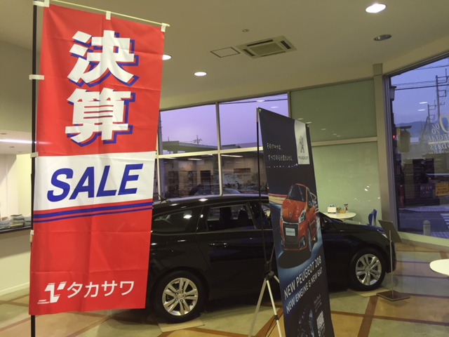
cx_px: 224
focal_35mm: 29
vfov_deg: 48.2
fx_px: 376
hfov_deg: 61.7
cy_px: 168
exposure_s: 1/33
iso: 100
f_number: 2.2
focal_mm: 4.15
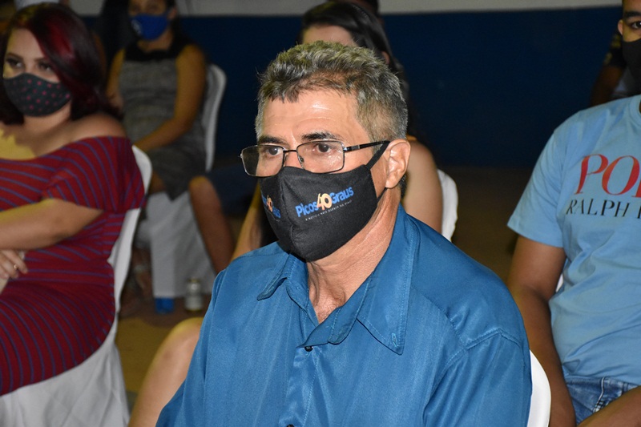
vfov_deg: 15.2
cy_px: 214
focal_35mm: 90
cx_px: 320
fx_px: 1602
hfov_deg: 22.6
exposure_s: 1/100
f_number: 5
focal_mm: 60
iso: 3200
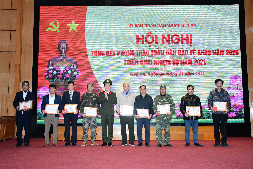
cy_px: 84
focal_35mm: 36
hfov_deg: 53.1
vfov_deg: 36.9
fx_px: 253
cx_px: 126
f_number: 5.6
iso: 1600
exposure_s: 1/200
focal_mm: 24
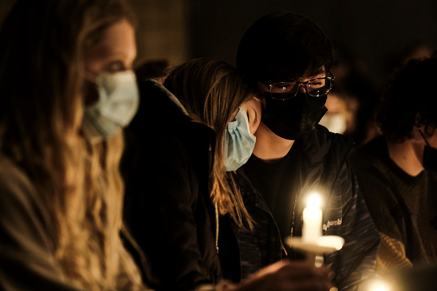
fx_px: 1639
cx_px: 218
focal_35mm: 135
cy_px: 146
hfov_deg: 15.2
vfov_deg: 10.2
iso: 3200
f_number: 2
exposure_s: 1/20
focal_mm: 90
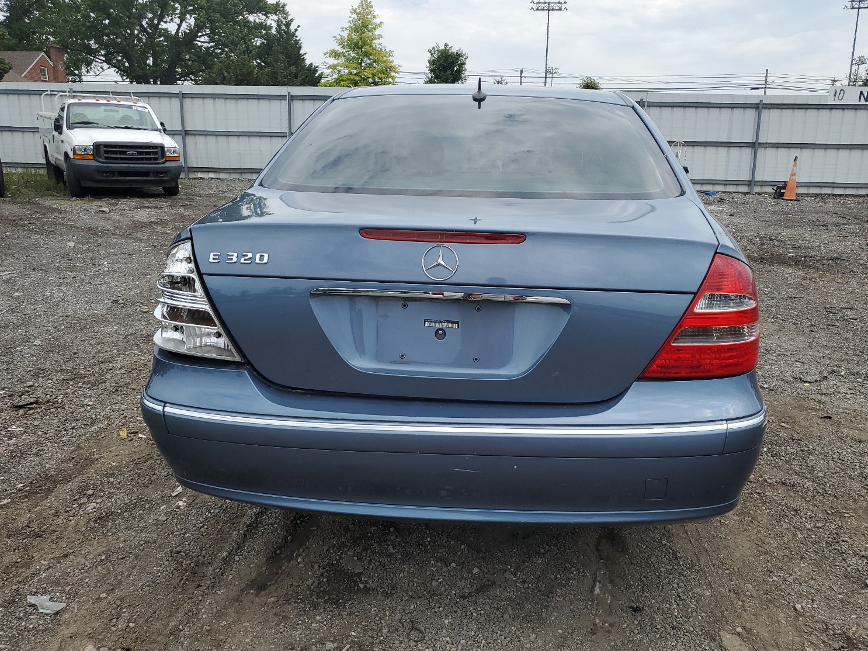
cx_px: 452
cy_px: 320
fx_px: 702
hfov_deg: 63.4
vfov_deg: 49.7
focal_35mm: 28
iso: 50
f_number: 1.5
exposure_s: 1/2500
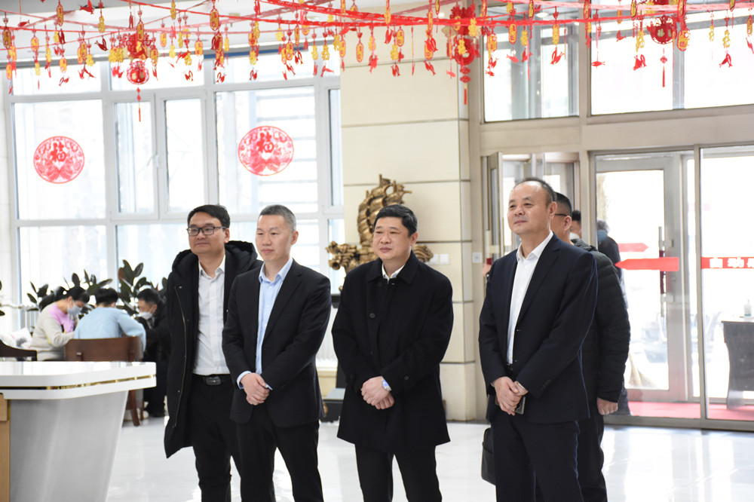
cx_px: 377
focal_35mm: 90
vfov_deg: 15.2
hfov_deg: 22.6
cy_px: 251
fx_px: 1884
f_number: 5
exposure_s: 1/100
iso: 2000
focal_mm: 60
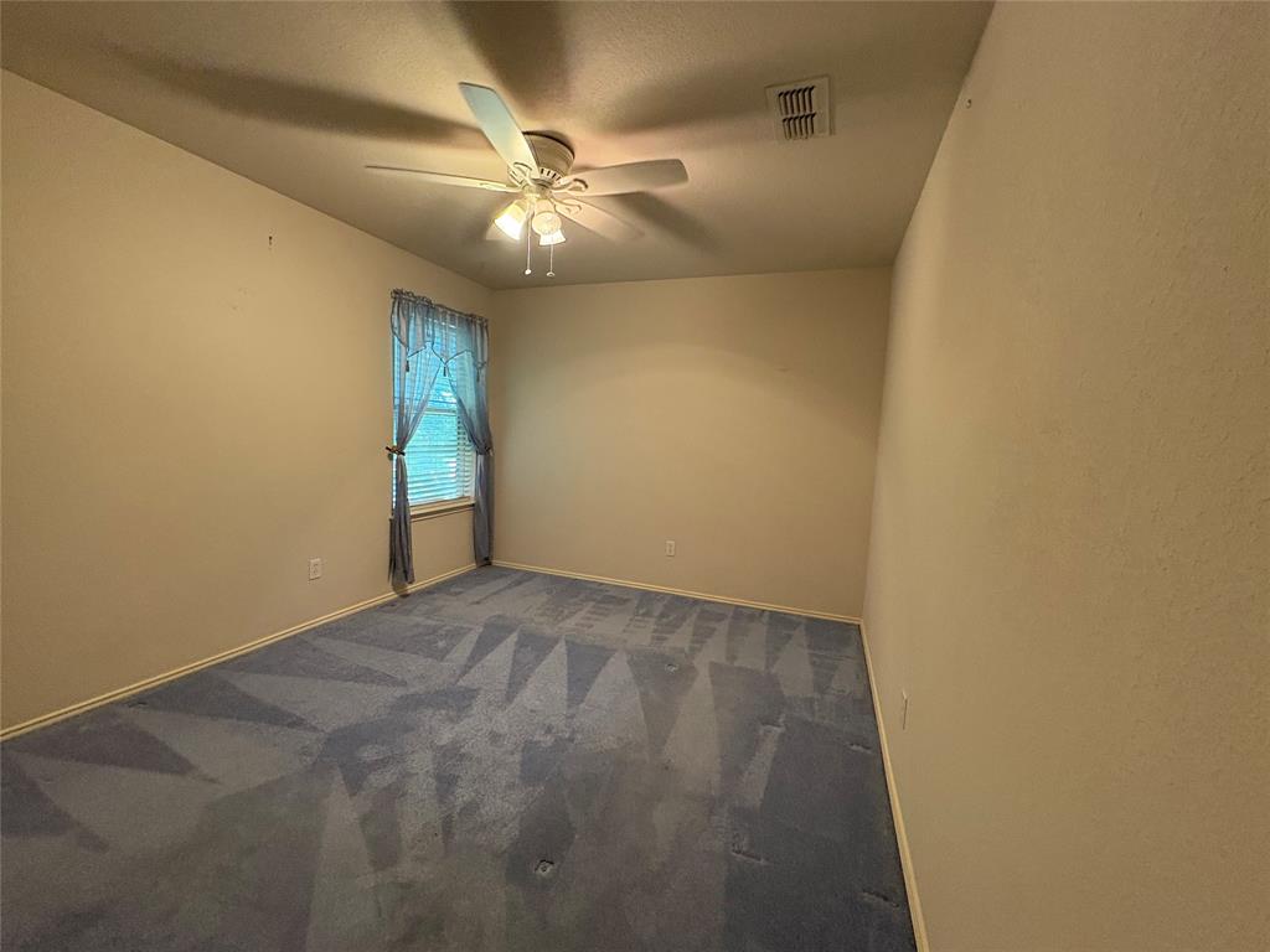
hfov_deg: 102.1
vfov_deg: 85.7
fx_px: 514
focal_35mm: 14
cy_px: 476
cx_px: 635
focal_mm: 2.22
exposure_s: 1/60
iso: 500
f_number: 2.2
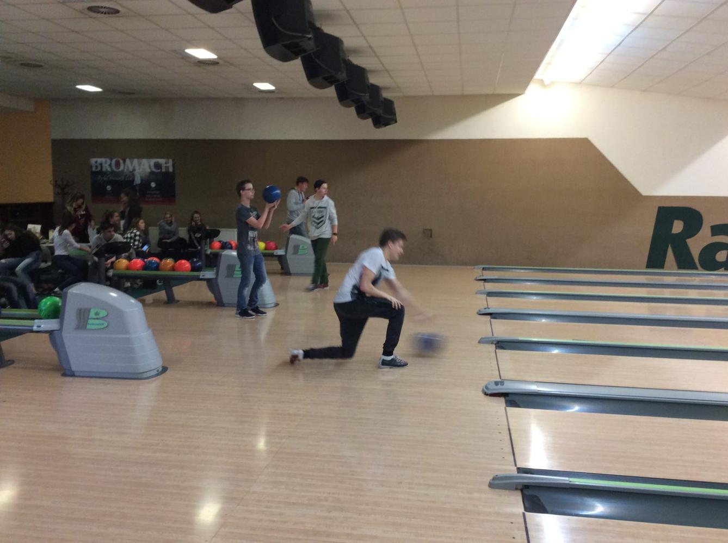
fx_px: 672
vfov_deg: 44.0
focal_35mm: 32
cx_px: 364
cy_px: 272
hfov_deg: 56.9
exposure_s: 1/25
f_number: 2.4
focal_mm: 3.3
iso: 100
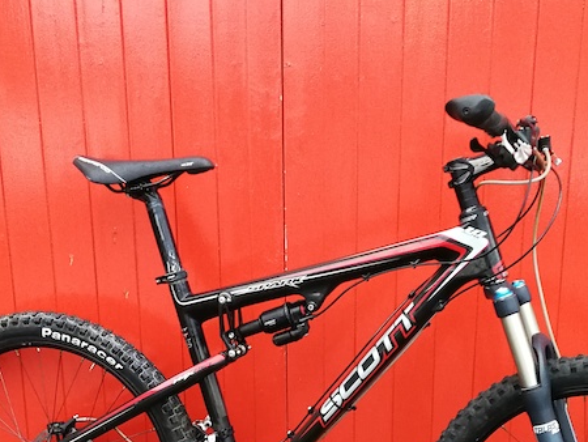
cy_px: 386
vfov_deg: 29.2
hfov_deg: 39.6
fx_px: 816
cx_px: 329
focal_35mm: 48
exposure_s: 1/33.3
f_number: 2.2
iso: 320
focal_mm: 3.95
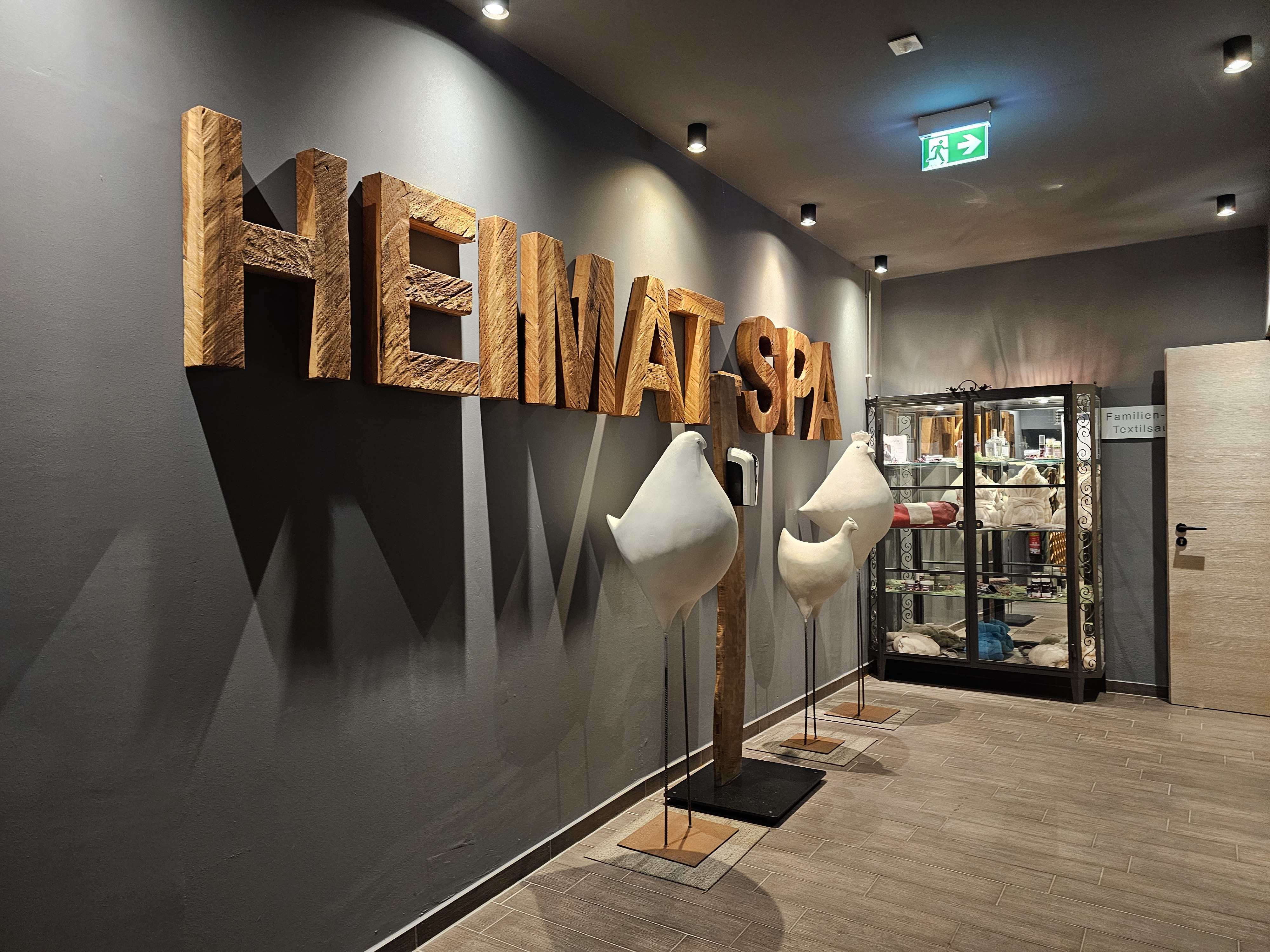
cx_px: 635
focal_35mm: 23
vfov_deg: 58.9
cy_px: 476
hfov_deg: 73.9
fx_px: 844
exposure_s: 1/25
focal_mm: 6.3
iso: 500
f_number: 1.7
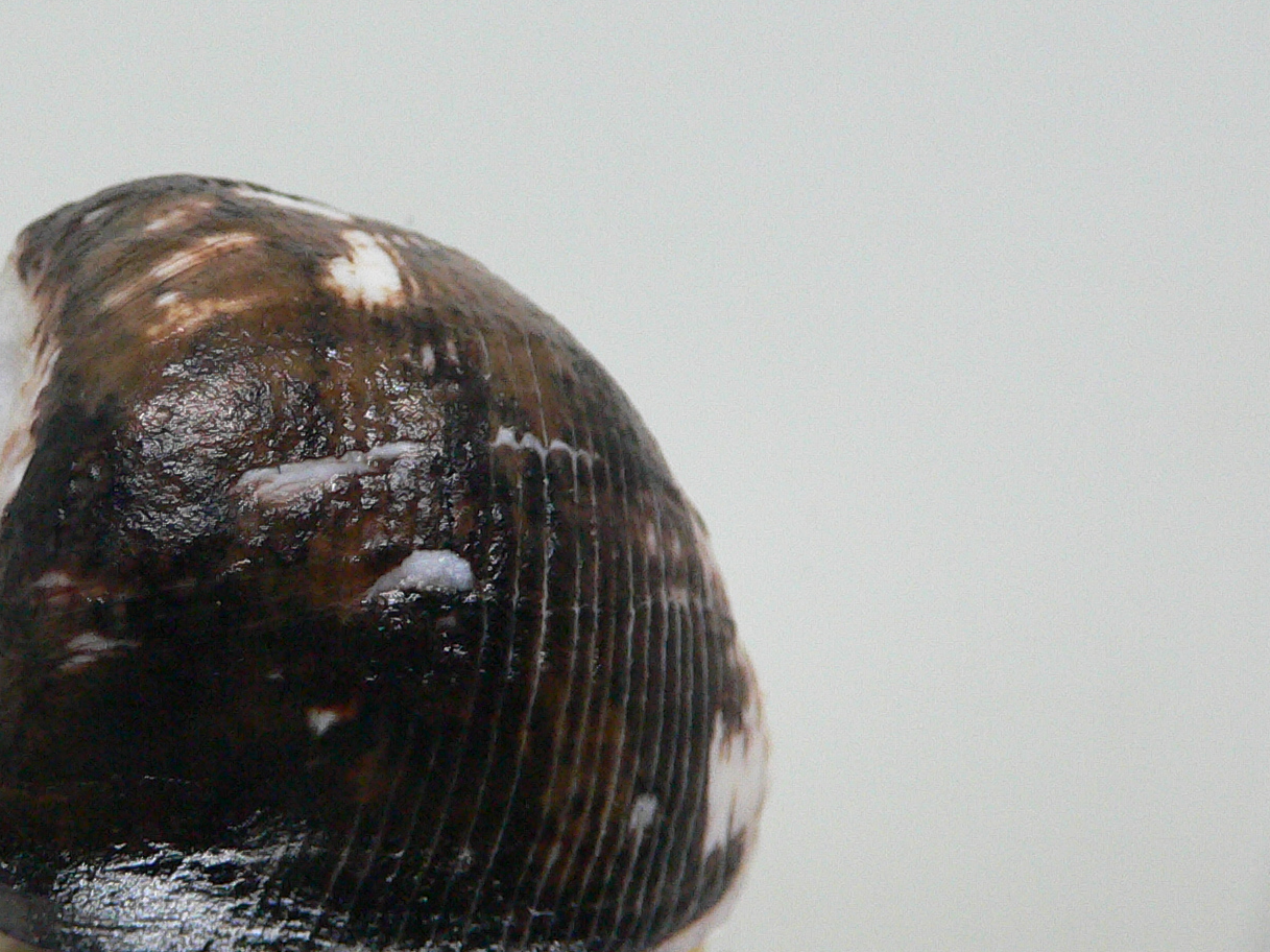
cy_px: 591
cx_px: 305
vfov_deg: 25.2
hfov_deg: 32.6
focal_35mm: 58
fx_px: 2127
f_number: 2.8
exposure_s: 1/40
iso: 200
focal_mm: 4.6
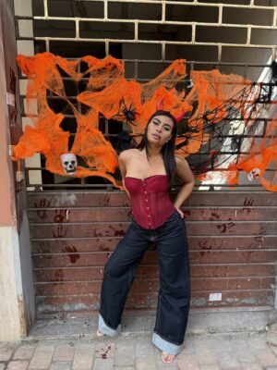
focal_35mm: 24
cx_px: 138
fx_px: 256
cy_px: 185
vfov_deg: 71.6
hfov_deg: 56.8
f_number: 1.78
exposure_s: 1/528
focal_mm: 6.76
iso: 100
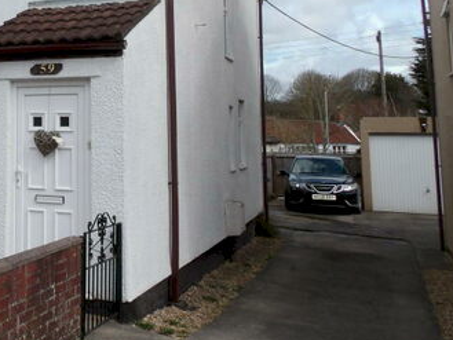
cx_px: 22
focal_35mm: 51
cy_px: 47
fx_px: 668
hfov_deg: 34.7
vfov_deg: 27.7
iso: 100
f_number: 6.2
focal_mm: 4.3
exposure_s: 1/511
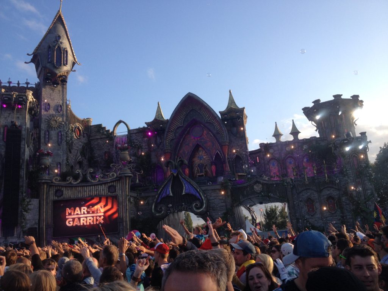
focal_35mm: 35
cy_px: 146
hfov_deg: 52.6
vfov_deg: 40.7
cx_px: 194
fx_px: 392
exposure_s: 1/488
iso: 50
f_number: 2.4
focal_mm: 4.28
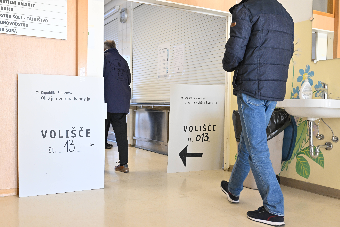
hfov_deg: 53.1
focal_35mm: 36
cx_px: 170
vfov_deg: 36.9
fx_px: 340
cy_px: 114
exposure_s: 1/200
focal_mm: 36
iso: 1600
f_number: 4.5
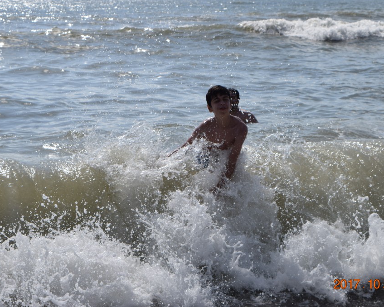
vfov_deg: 16.4
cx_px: 212
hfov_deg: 20.5
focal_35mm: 94
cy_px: 153
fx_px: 1064
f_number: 8
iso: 320
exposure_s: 1/2000
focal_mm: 55
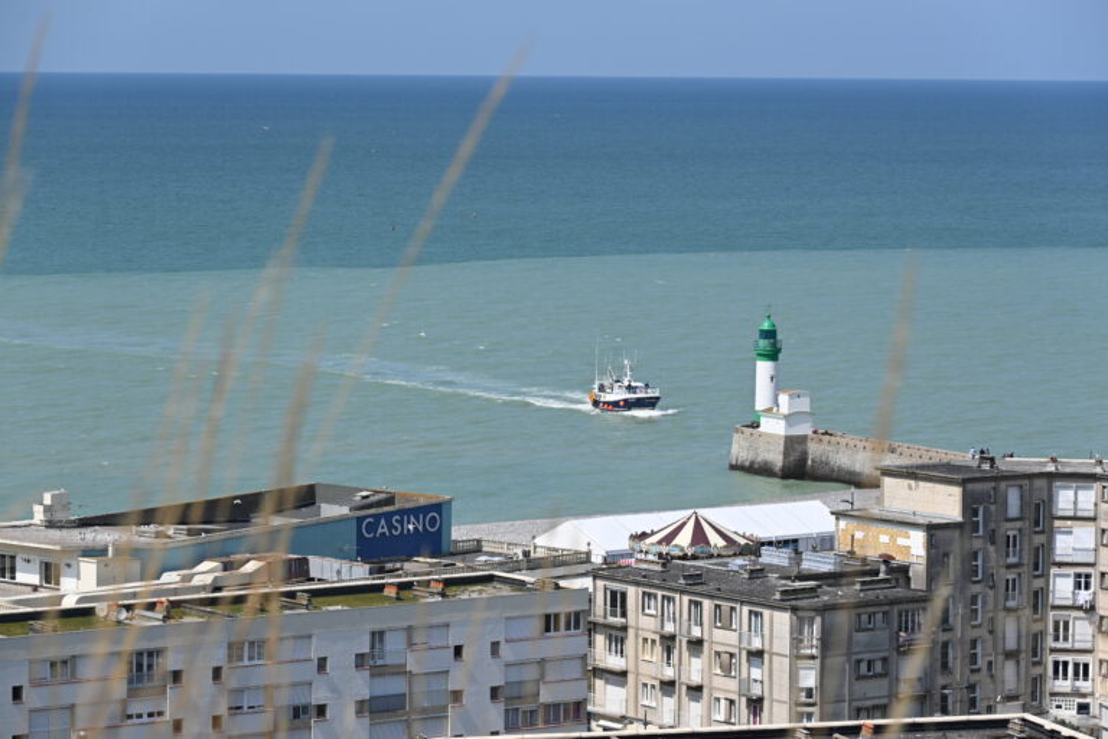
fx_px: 4062
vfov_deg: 10.4
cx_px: 554
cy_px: 370
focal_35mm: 132
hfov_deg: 15.5
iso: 100
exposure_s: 1/500
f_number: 8
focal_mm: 88
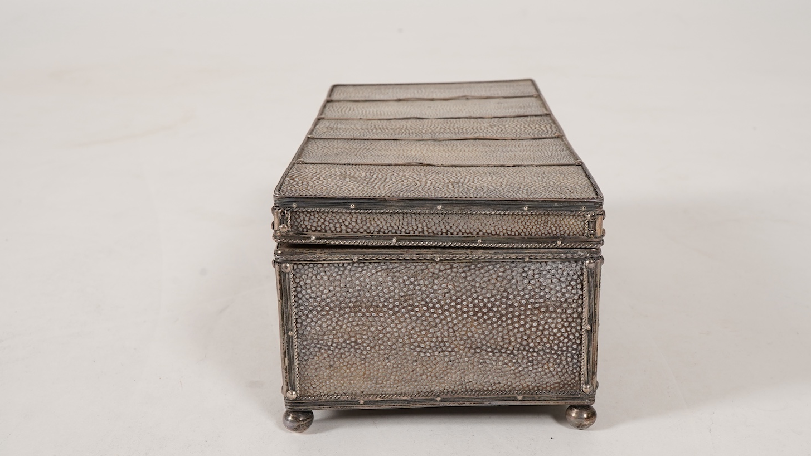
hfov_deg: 40.6
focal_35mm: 51
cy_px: 270
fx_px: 1097
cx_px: 437
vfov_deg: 23.5
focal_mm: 30
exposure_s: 1/125
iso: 400
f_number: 22
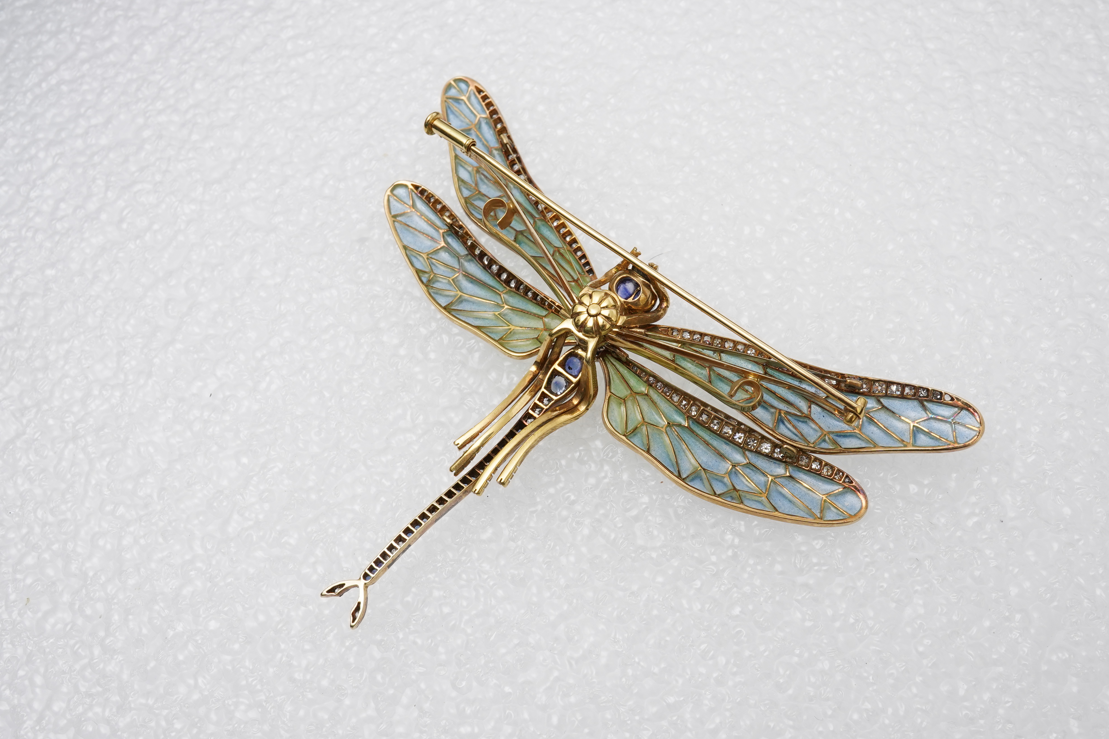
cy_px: 370
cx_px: 554
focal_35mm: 45
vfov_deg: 29.9
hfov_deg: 43.6
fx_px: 1386
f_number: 22
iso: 500
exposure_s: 1/100
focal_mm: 30
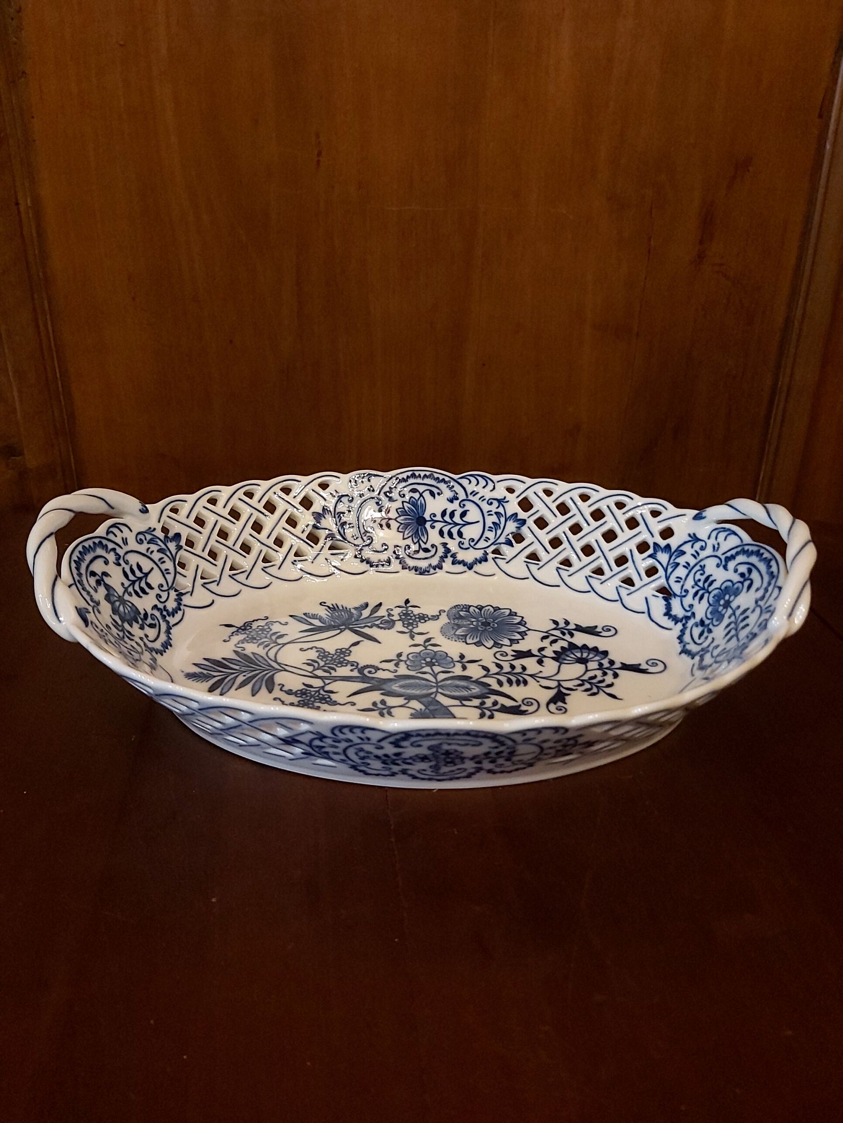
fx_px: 844
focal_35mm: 26
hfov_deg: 53.1
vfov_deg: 67.3
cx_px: 422
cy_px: 562
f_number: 1.7
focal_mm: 3.92
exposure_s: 1/25
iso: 477
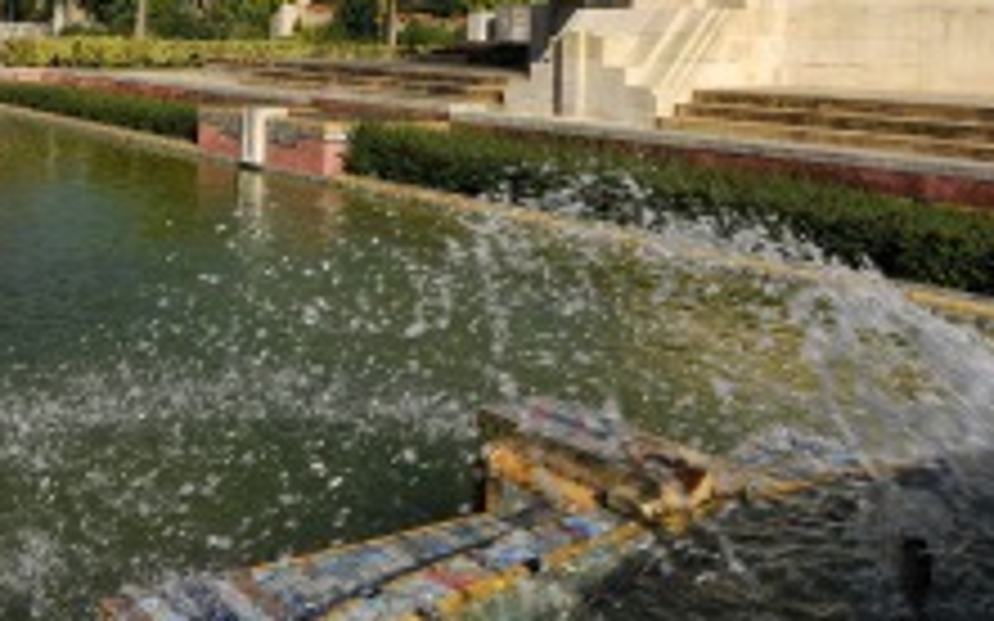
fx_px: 1246
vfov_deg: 26.3
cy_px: -20
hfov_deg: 43.4
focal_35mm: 46
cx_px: 445
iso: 250
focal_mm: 20
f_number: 20
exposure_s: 1/200
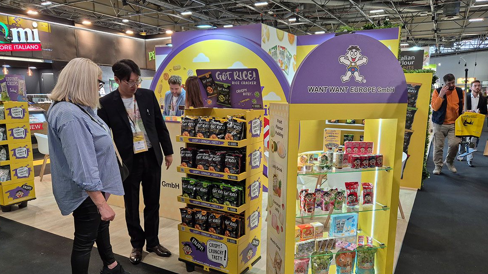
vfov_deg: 44.3
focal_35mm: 26
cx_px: 249
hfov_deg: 71.9
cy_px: 152
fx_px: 336
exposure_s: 1/100
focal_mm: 5.4
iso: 125
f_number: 1.8
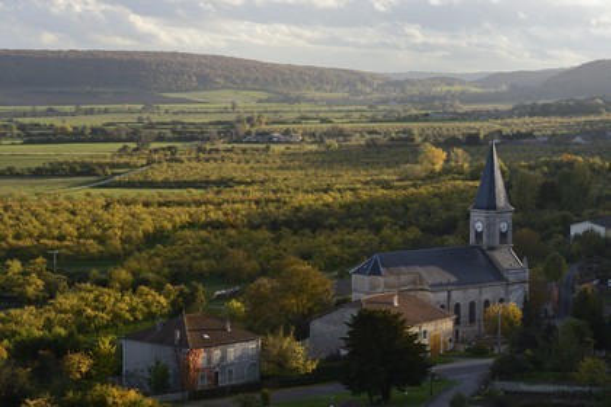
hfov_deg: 20.8
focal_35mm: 98
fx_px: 1663
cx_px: 306
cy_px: 204
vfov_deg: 14.0
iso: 400
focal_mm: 98
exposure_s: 1/200
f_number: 11
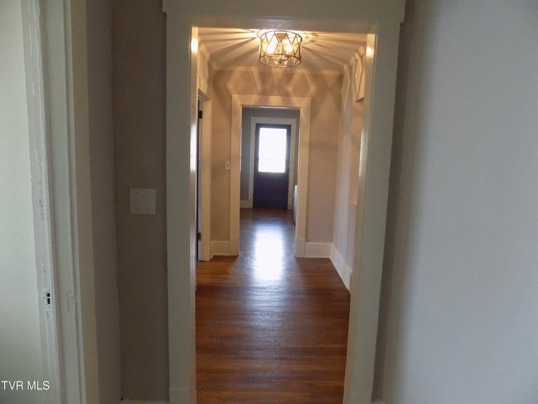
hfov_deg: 73.9
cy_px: 202
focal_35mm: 23
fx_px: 358
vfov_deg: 58.9
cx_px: 269
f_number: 3.1
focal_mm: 4
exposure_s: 1/30
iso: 280
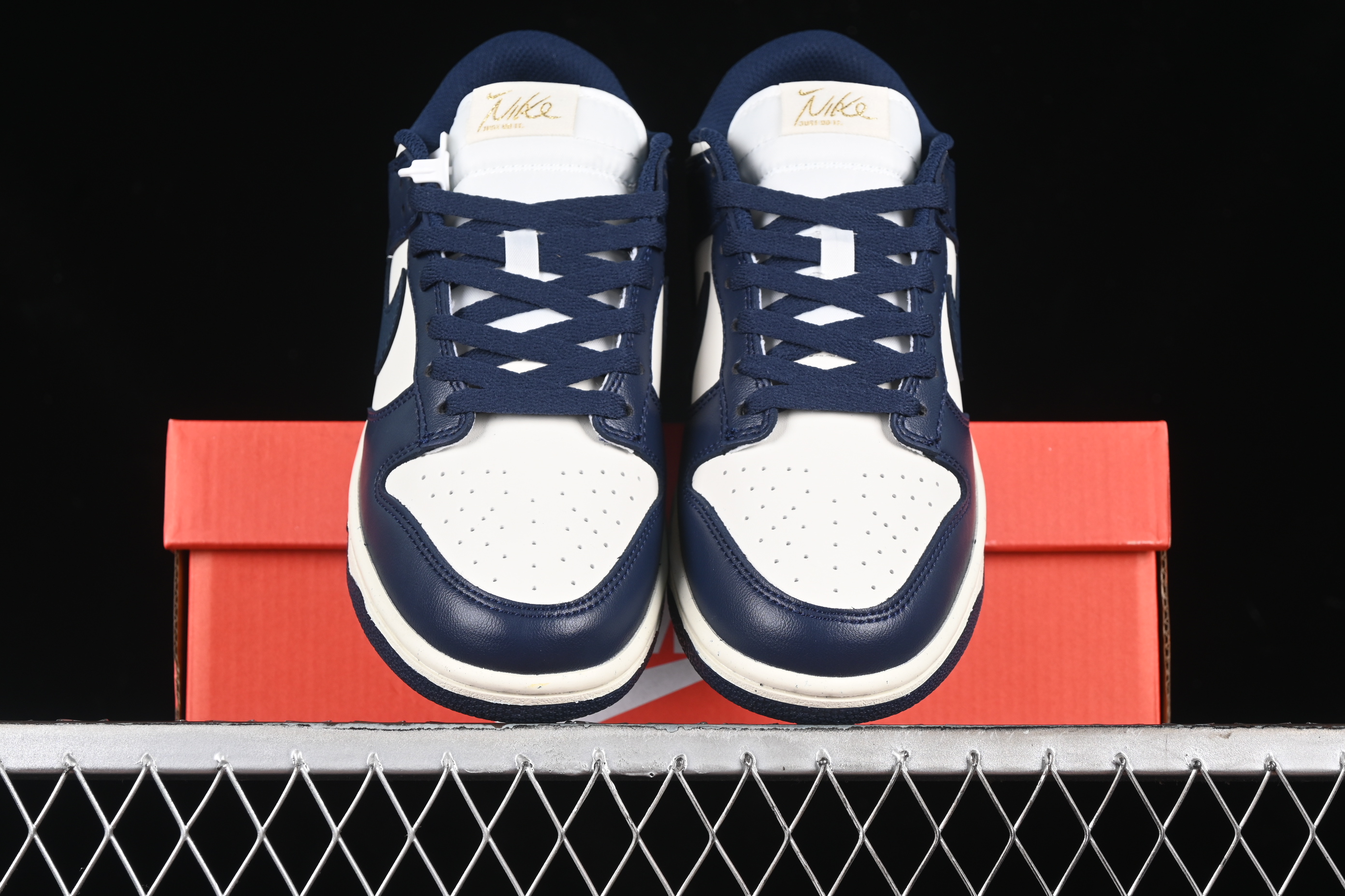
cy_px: 448
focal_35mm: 75
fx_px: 2802
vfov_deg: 18.2
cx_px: 672
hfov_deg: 27.0
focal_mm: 50
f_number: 6.3
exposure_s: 1/60
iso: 160
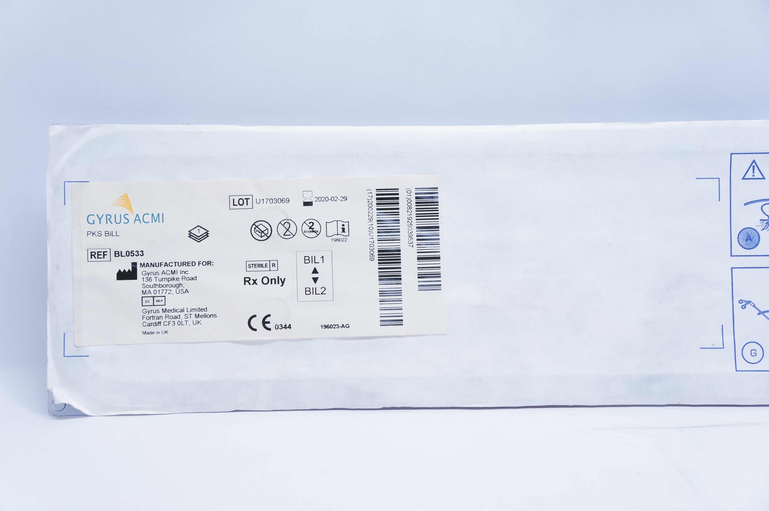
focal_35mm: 50
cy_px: 256
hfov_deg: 40.0
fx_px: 1056
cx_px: 384
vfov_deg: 27.2
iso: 800
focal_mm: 33
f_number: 7.1
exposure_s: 1/40
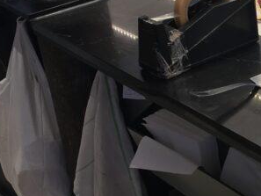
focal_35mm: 100
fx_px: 754
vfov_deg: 14.8
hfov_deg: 18.3
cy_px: 107
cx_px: 339
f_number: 2.2
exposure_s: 1/100
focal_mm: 4.15
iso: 32
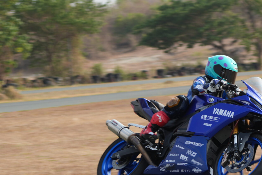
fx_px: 1659
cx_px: 197
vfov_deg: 6.0
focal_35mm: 228
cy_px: 100
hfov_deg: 9.0
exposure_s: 1/400
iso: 100
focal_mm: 75
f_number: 5
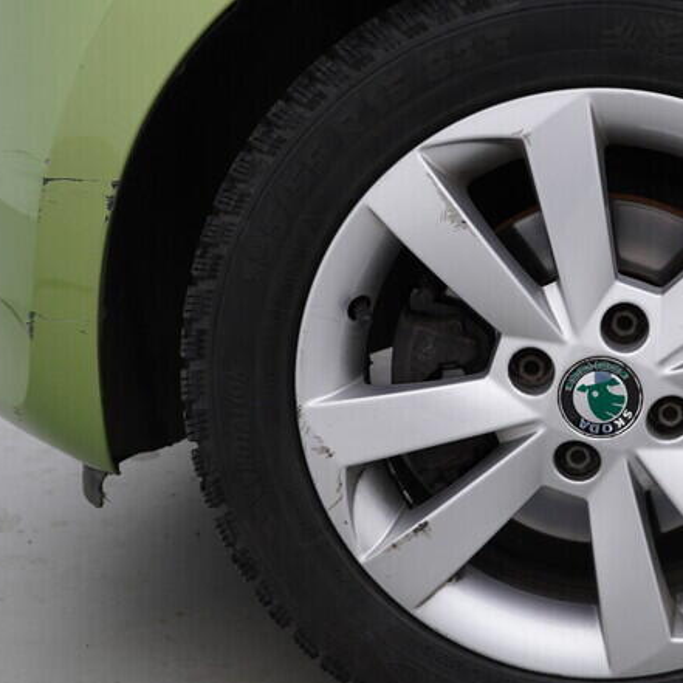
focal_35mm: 71
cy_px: 331
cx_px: 621
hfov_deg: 23.6
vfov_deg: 24.3
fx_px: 1585
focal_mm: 24
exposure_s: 1/80
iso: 125
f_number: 4
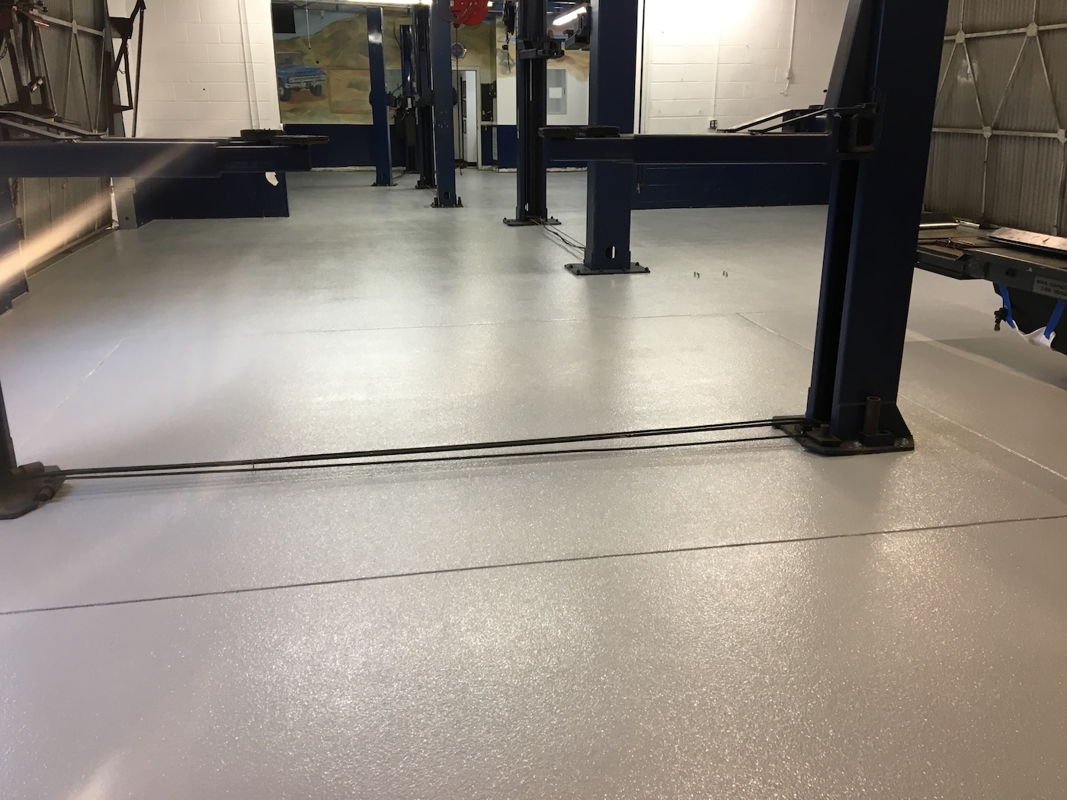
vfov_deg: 48.2
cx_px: 534
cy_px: 400
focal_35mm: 29
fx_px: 894
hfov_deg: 61.7
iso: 64
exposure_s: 1/30
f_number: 2.2
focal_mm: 4.15
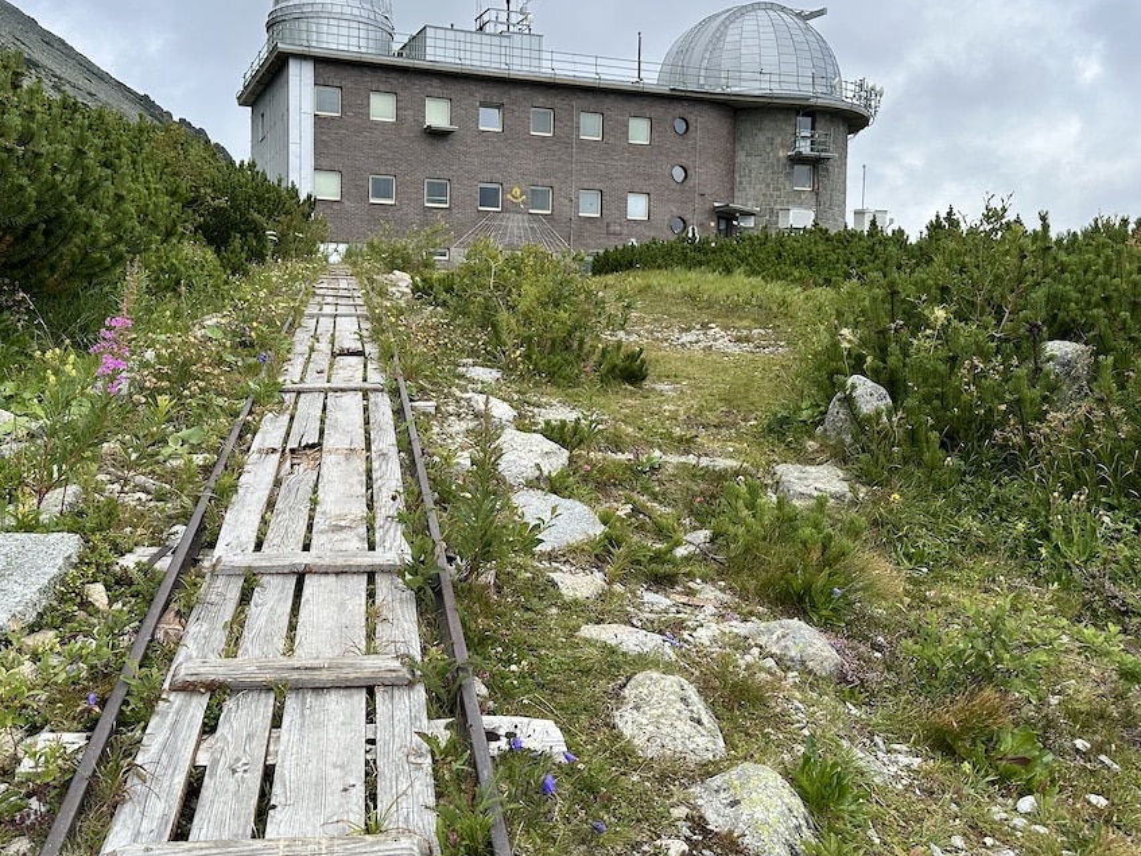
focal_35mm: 34
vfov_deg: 41.7
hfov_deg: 53.7
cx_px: 484
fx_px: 1121
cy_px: 368
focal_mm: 6.86
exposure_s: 1/3247
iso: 80
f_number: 1.78
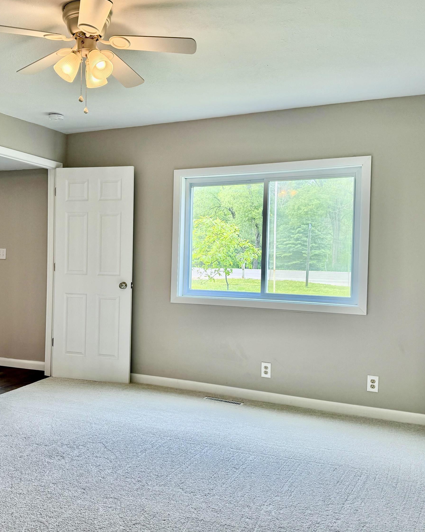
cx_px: 163
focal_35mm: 32
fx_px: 503
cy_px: 263
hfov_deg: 45.5
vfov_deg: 55.7
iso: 100
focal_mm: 6.76
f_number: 1.78
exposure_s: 1/321
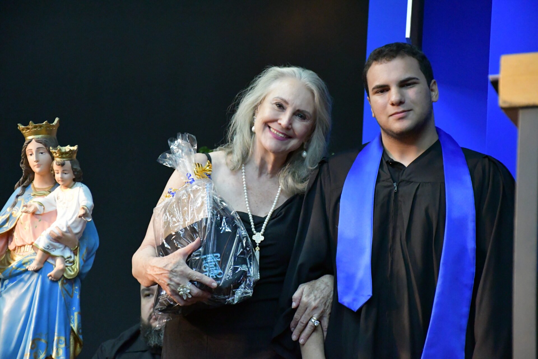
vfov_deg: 12.2
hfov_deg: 18.3
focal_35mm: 112
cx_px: 269
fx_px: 1674
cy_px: 180
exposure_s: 1/125
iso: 11400
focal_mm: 75
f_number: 5
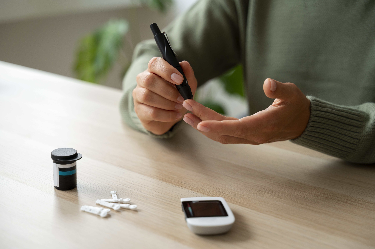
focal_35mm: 58
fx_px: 604
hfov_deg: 34.5
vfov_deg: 23.3
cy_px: 124
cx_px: 188
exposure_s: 1/320
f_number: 3.2
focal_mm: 58
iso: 640
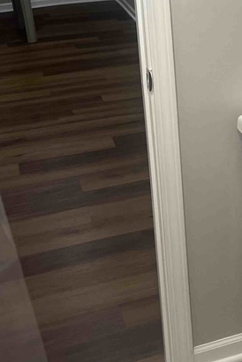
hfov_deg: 18.2
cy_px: 31
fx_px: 716
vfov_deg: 27.4
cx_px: 288
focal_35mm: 71
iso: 100
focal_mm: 5.7
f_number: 1.5
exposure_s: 1/120
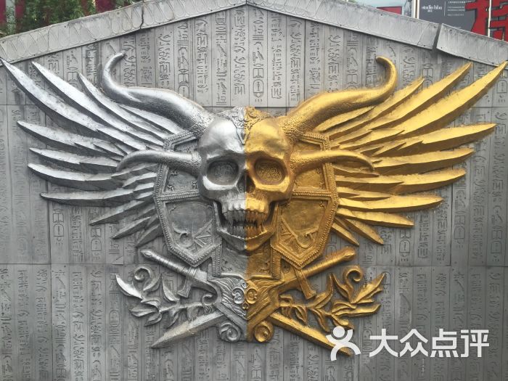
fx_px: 426
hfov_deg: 61.7
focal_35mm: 29
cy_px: 190
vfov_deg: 48.2
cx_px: 254
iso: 32
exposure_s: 1/329
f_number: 2.2
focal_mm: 4.15
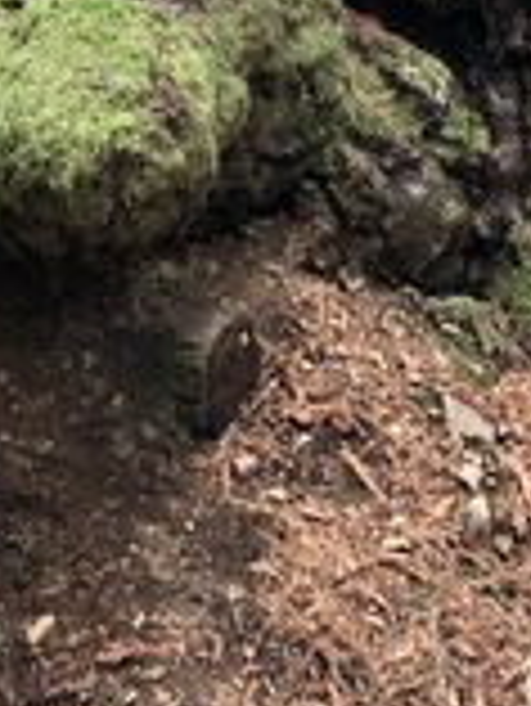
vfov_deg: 15.4
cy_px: -621
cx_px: 252
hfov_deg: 13.9
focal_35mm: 107
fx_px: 2186
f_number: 1.8
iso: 100
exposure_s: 1/4
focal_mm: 3.99
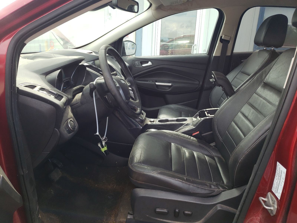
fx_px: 223
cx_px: 148
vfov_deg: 53.1
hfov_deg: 67.3
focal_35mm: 26
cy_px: 112
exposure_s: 1/345
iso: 50
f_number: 1.5
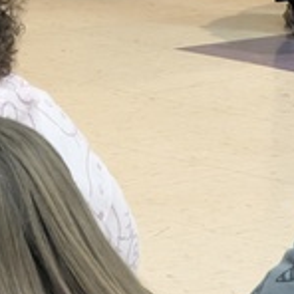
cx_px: 373
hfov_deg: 3.1
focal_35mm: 561
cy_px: -443
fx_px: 5391
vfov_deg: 3.1
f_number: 3.5
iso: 836
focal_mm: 19
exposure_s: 1/30
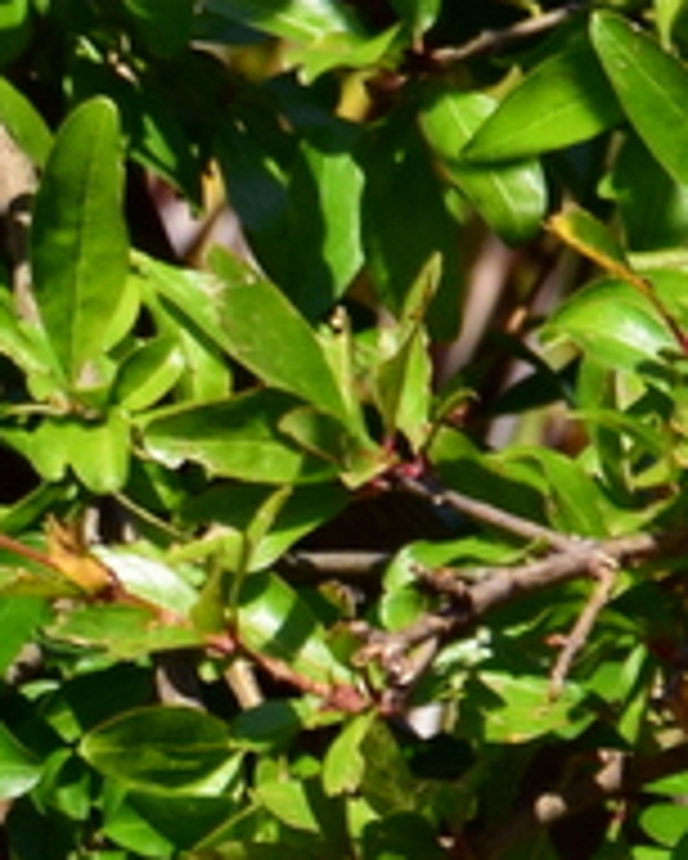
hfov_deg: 2.5
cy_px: 441
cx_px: -935
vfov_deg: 3.1
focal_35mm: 619
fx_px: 15742
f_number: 10
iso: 400
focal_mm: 105
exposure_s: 1/250
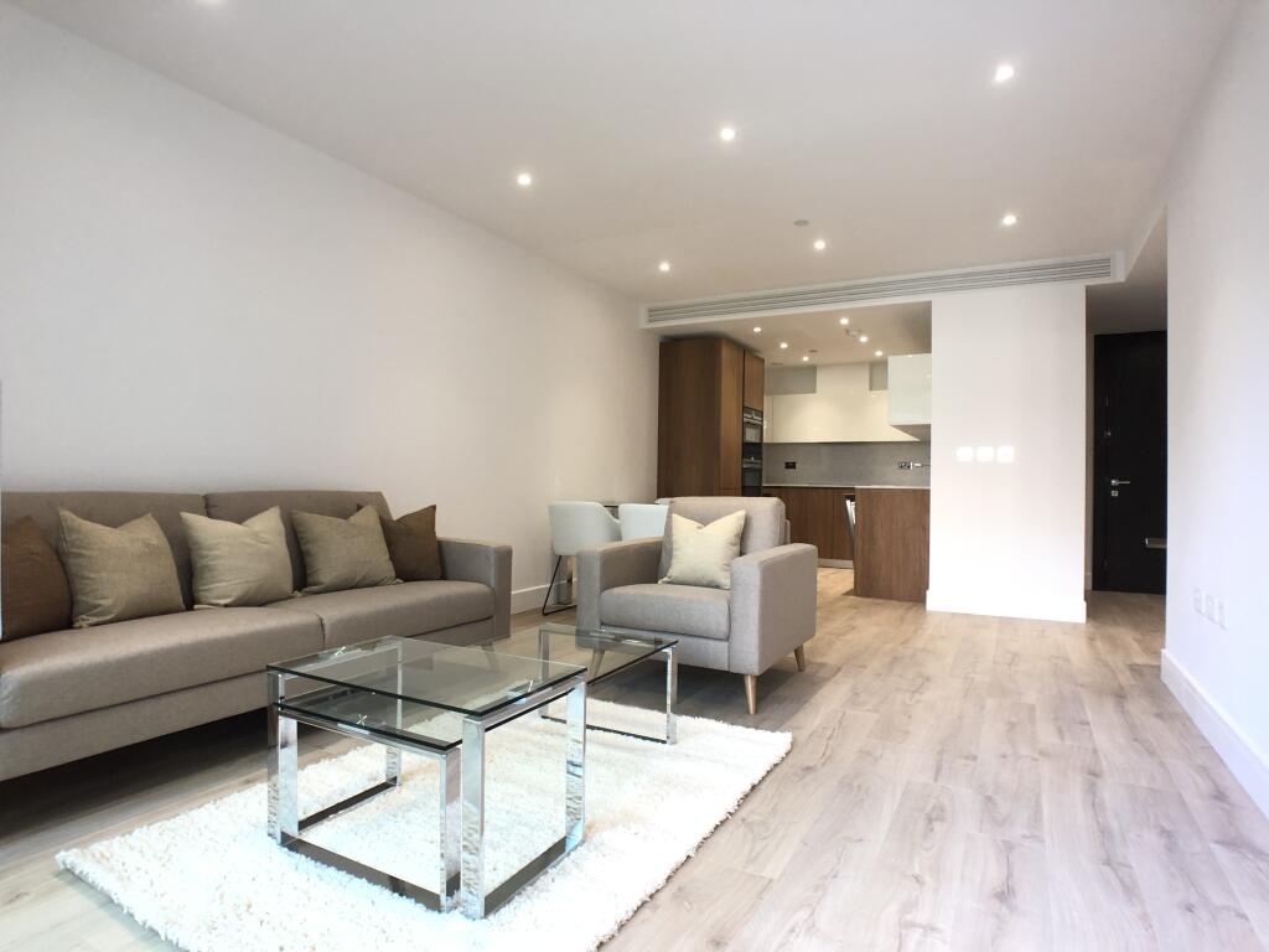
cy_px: 476
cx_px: 634
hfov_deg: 63.4
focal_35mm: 28
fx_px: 1026
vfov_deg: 49.7
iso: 25
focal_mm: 4
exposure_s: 1/30
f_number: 1.8
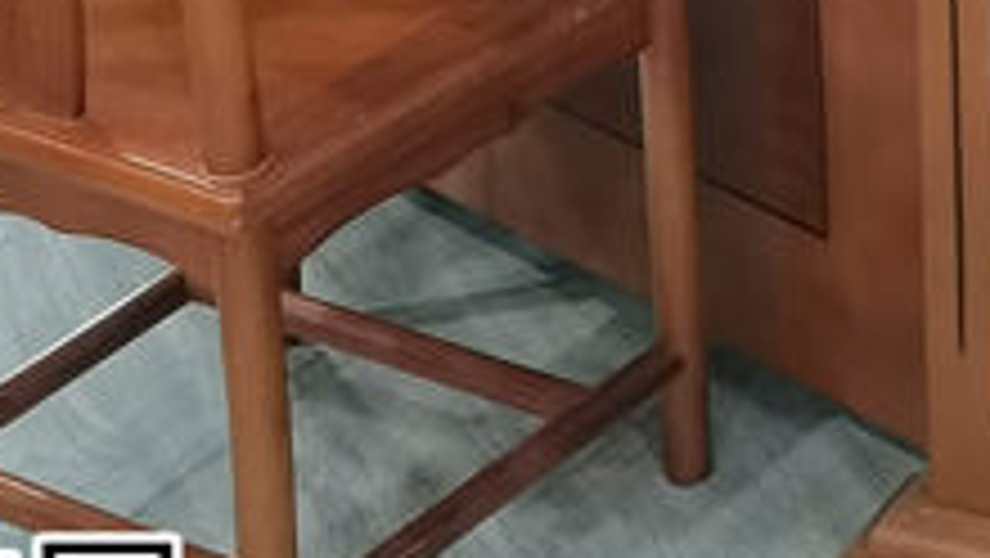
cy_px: -626
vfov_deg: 8.9
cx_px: 1480
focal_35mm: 127
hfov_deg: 15.6
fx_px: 3335
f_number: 1.8
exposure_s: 1/50
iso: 320
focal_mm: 5.58
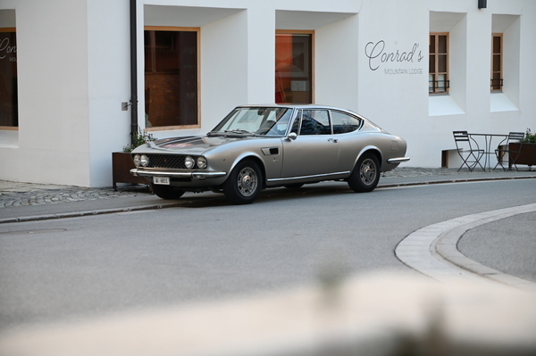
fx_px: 1339
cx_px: 268
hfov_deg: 22.6
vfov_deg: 15.2
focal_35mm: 90
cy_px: 178
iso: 450
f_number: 2.8
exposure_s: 1/125
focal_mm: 90
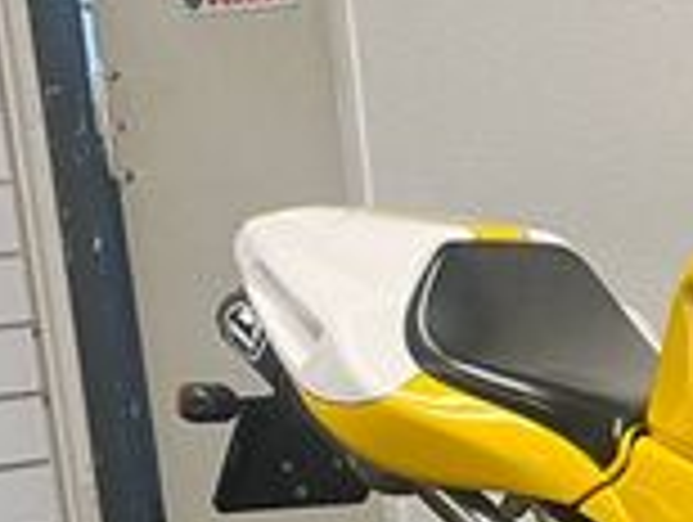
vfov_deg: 13.2
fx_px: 2165
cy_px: 706
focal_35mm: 108
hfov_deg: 17.2
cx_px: 878
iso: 64
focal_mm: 5.1
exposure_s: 1/50
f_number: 1.6
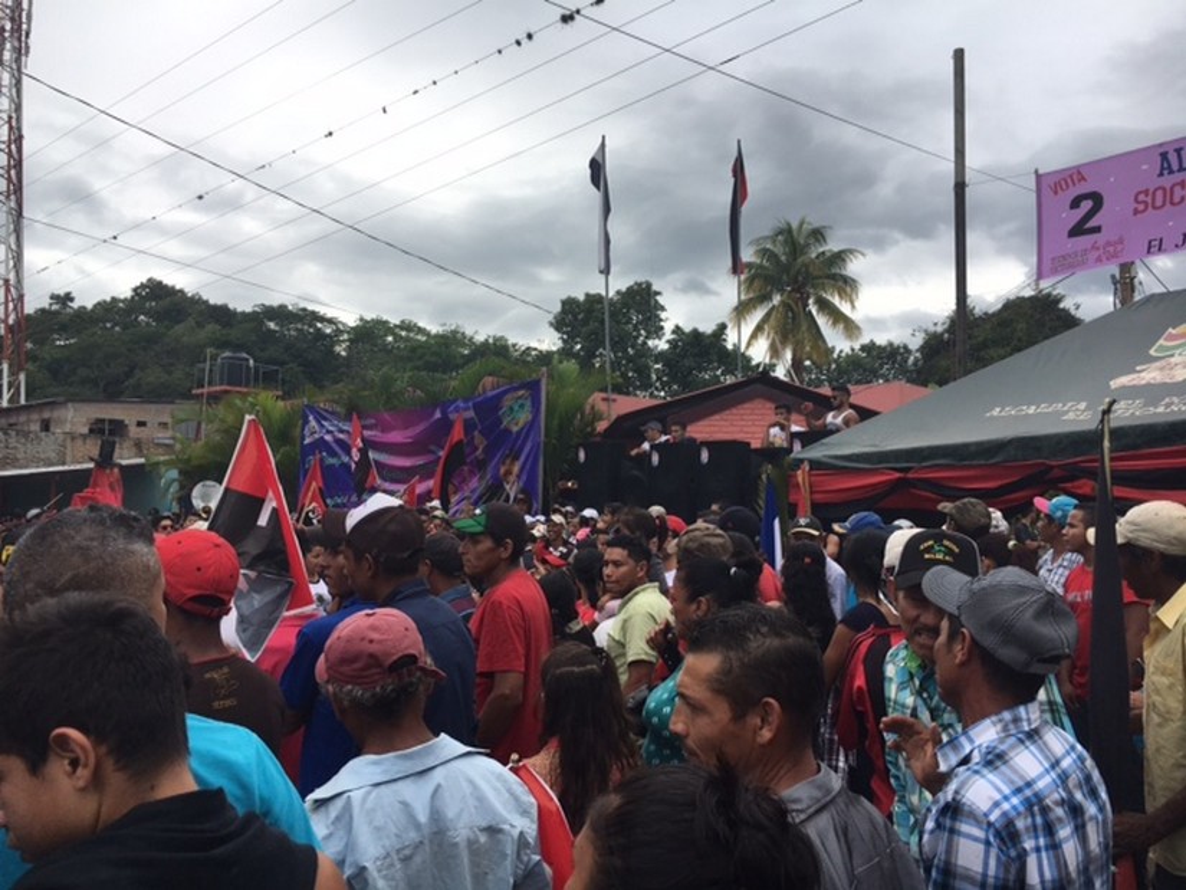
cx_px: 593
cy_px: 445
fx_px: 994
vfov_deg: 48.2
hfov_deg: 61.7
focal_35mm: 29
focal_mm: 4.15
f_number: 2.2
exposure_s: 1/777
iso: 25
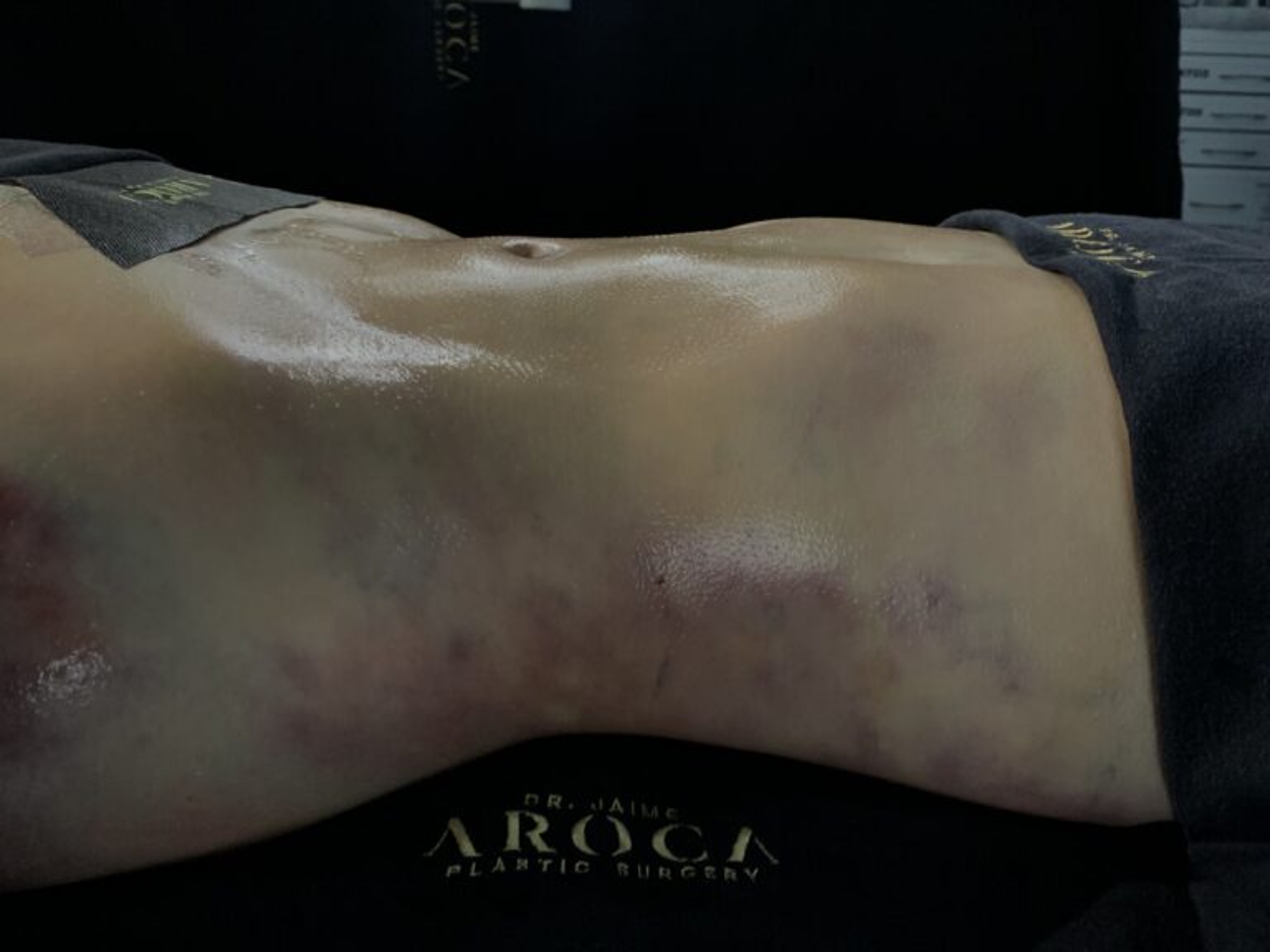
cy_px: 476
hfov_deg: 67.3
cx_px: 635
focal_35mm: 26
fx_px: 954
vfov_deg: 53.1
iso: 200
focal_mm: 4.25
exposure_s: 1/51
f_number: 1.8
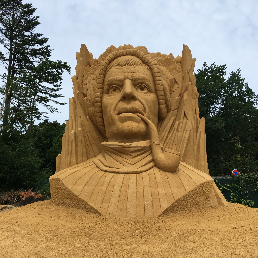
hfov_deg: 47.2
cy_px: 144
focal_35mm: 35
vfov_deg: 47.1
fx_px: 295
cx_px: 128
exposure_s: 1/1637
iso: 25
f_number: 2.2
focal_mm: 4.15
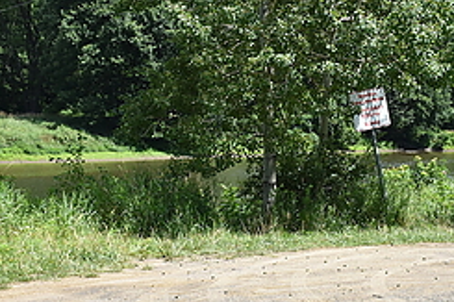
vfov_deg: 13.8
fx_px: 1250
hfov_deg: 20.4
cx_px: 347
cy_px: 178
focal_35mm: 99
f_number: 8
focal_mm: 27
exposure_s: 1/500
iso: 200
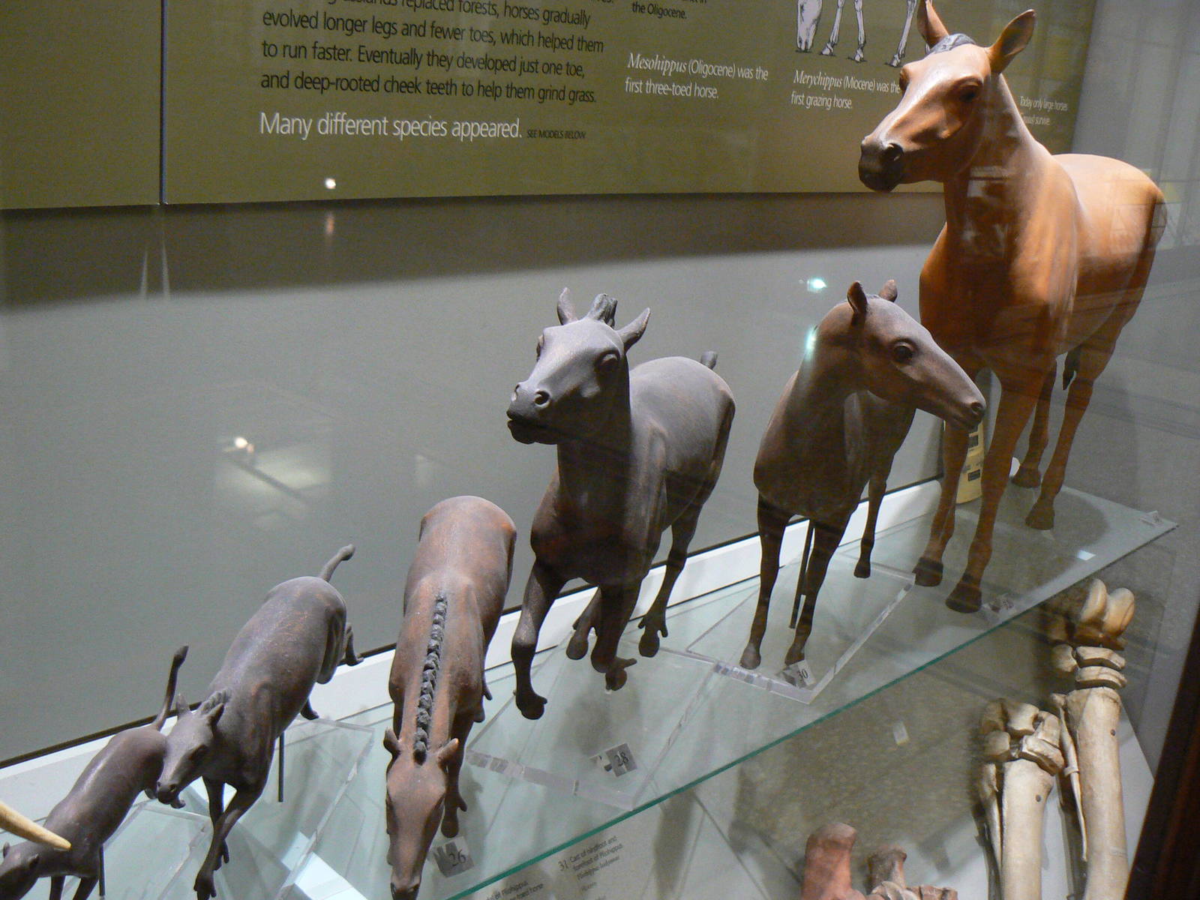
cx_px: 600
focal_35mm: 36
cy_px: 450
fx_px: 1248
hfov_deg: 51.4
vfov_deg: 39.7
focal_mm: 6
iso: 200
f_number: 2.8
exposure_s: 1/10
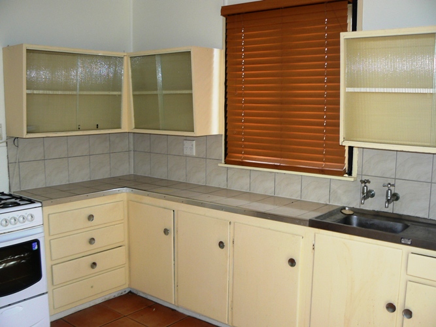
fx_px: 453
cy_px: 164
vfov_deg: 39.6
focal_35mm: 36
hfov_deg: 51.4
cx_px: 218
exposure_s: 1/30
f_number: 2.8
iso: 100
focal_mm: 6
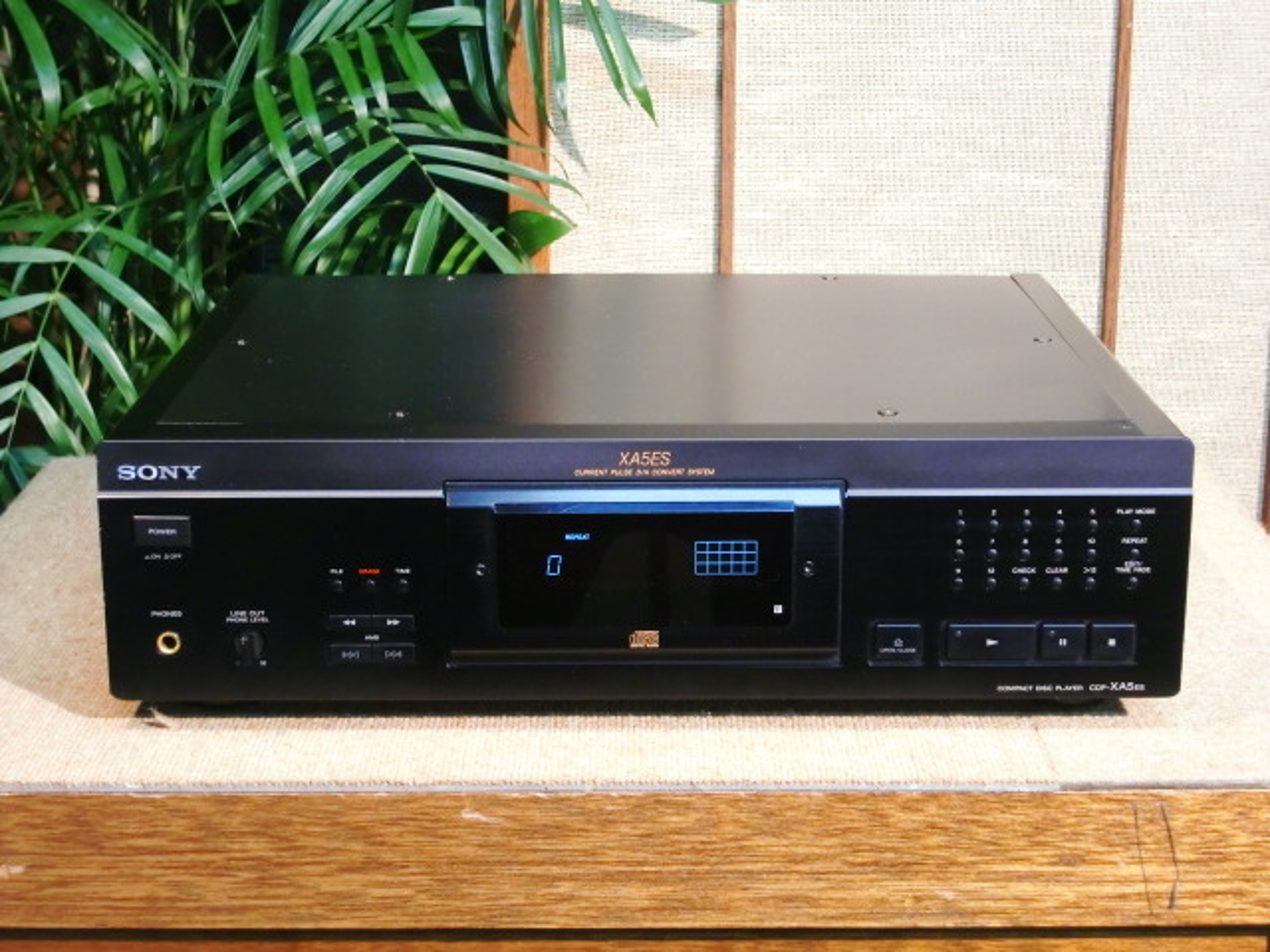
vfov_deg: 22.3
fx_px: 2421
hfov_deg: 29.4
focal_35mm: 66
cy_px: 476
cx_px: 635
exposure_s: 1/20
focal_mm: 11.7
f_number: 4.1
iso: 400
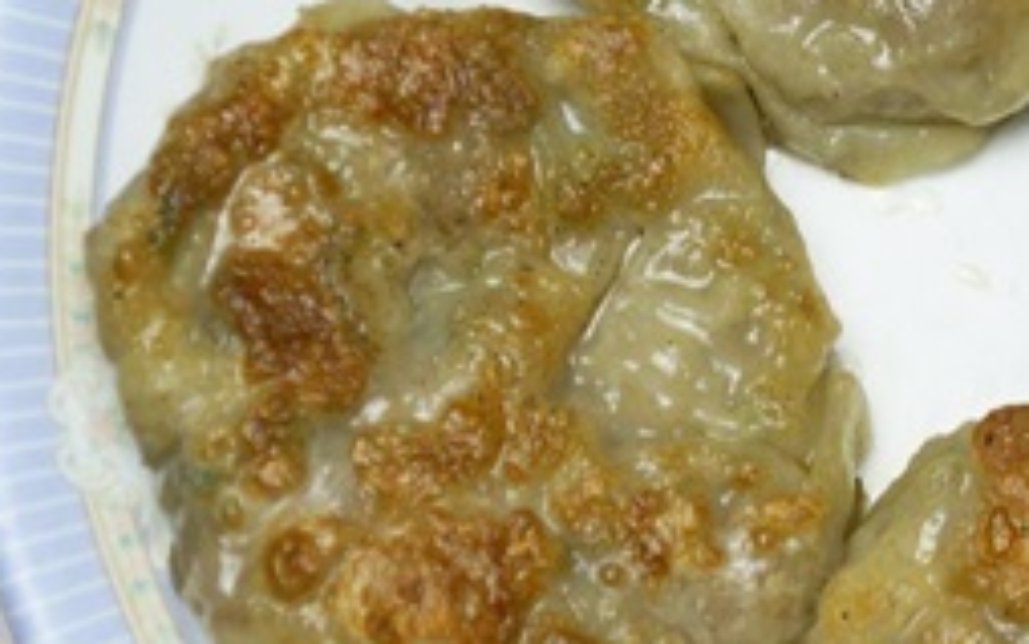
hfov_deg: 7.2
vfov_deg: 4.5
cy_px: 235
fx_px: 8108
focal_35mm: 289
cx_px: 1138
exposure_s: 1/100
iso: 400
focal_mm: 60
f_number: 4.5
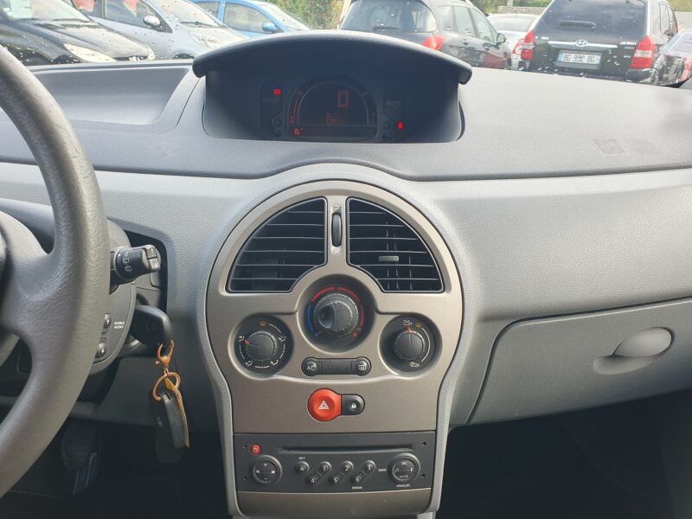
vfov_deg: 53.1
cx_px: 346
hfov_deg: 67.3
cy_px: 260
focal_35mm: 26
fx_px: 520
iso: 64
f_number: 2.4
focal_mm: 4.32
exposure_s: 1/120
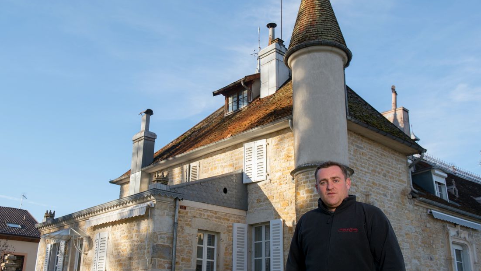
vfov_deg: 30.4
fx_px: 497
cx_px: 216
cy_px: 140
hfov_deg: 51.5
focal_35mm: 39
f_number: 5.6
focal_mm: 32
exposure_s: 1/250
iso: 100
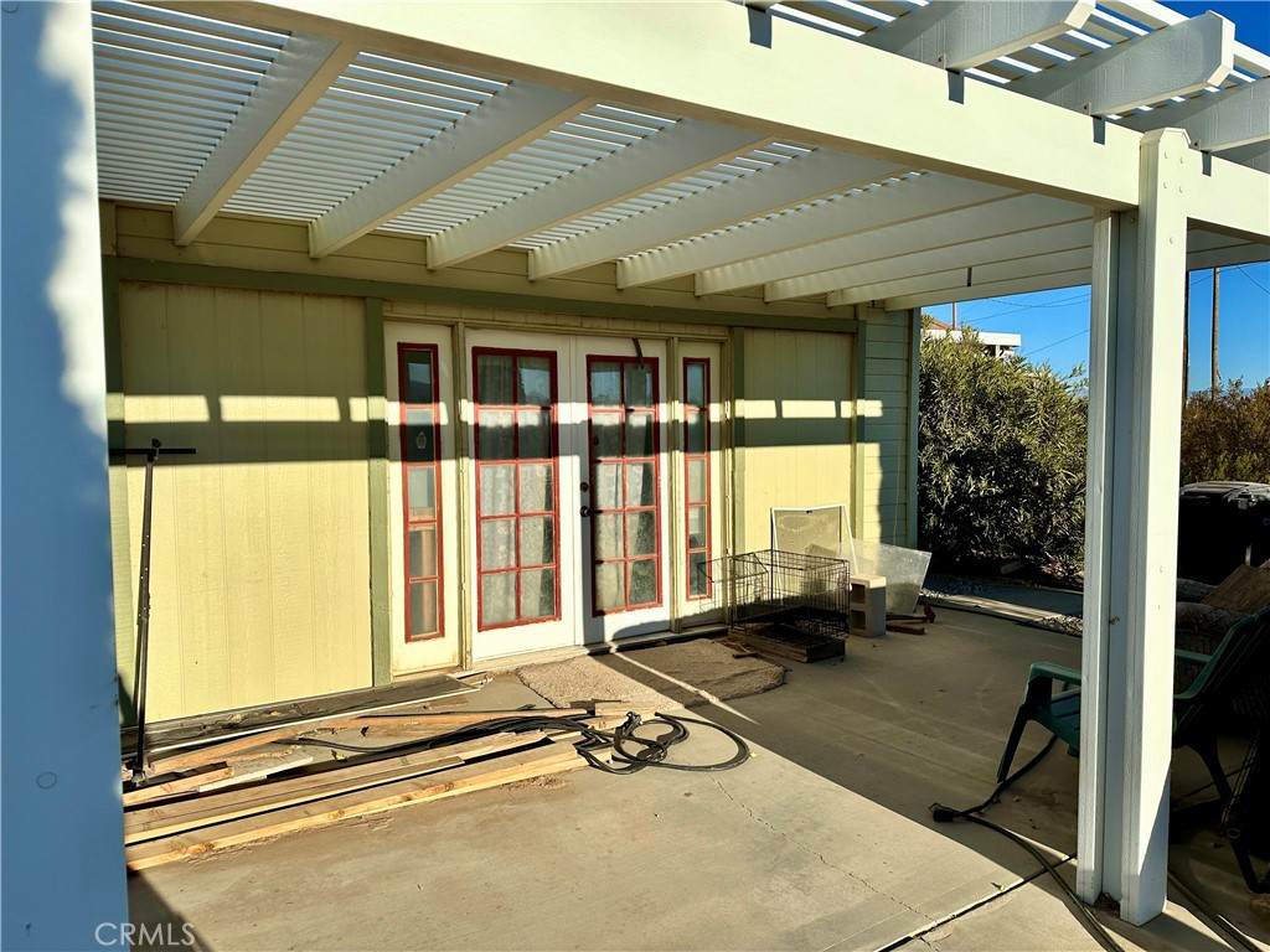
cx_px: 635
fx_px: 881
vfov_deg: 56.8
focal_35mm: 24
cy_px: 476
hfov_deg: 71.6
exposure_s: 1/6623
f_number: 1.78
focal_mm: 6.86
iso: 80
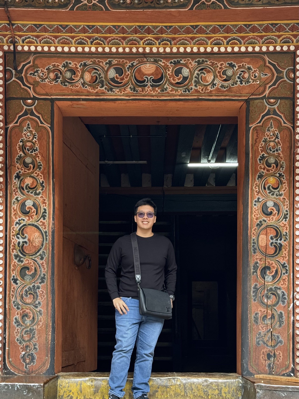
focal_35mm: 48
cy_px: 200
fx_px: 553
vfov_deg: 39.7
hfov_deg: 30.3
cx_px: 150
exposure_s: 1/60
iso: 160
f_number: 1.78
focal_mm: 6.86
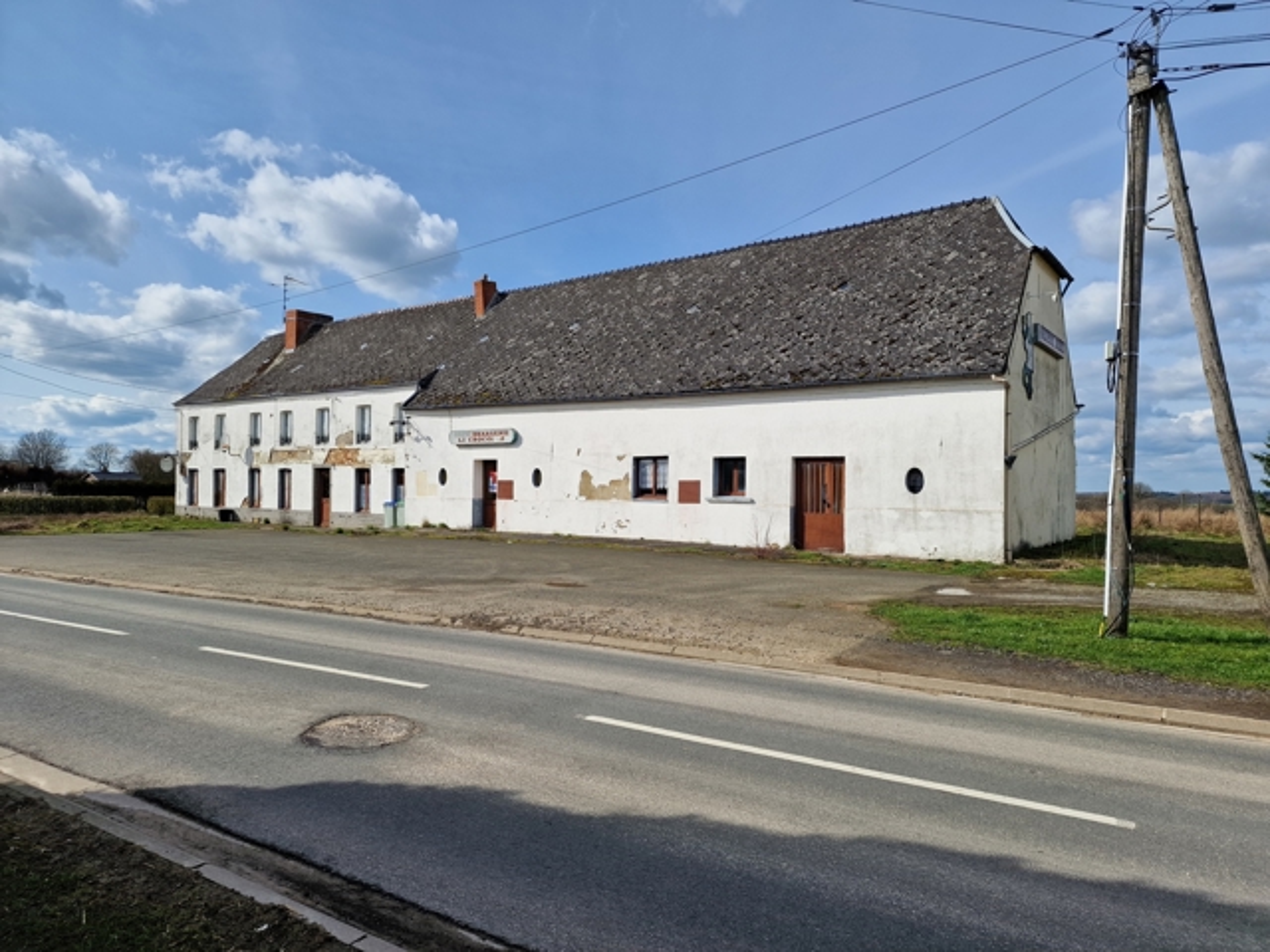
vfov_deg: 58.9
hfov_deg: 73.9
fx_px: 844
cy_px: 476
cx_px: 635
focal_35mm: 23
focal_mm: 6.4
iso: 50
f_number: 1.8
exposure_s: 1/1900
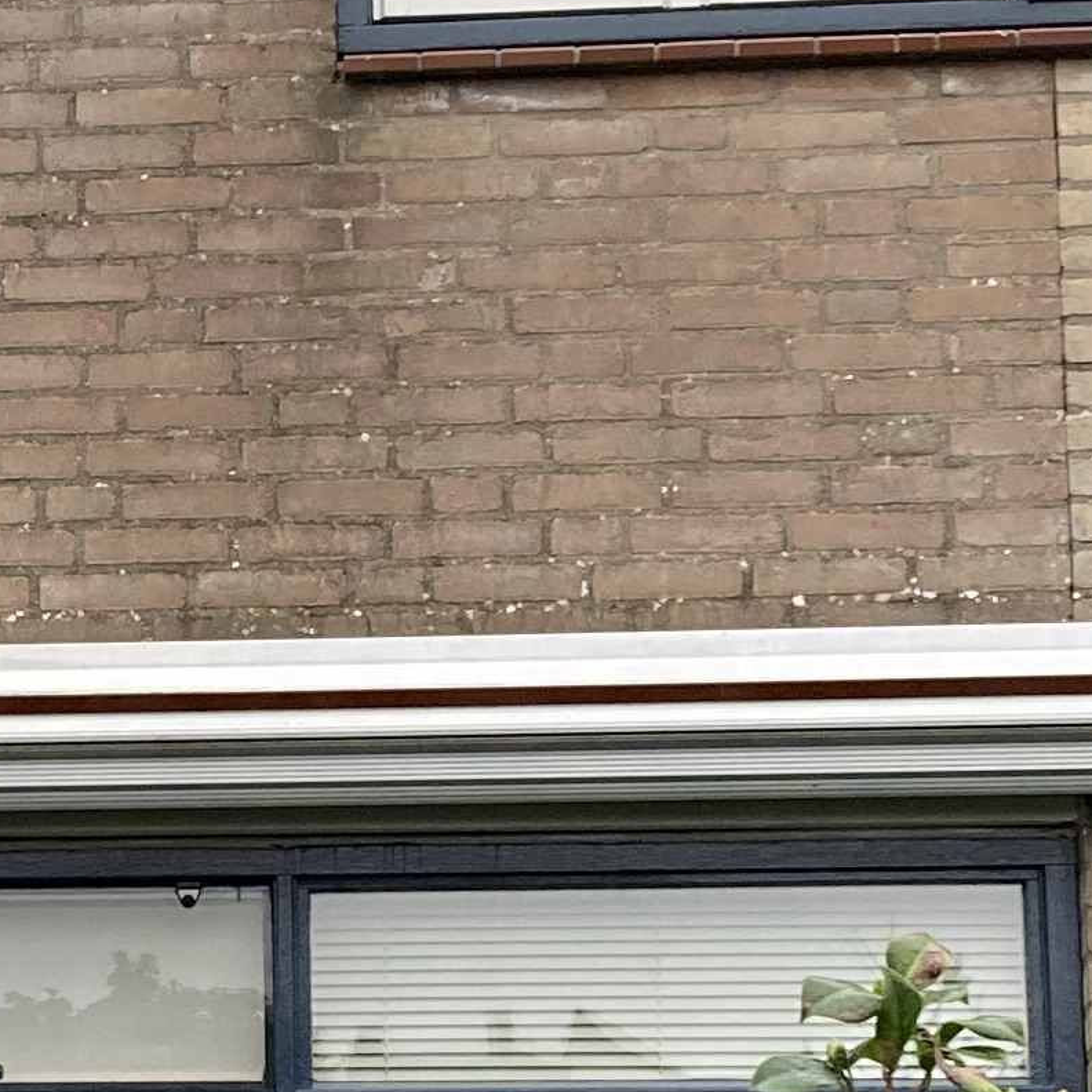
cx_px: -25
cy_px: 840
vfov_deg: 13.8
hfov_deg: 13.6
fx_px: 4497
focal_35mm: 126
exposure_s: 1/119
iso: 80
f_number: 1.8
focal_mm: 3.99
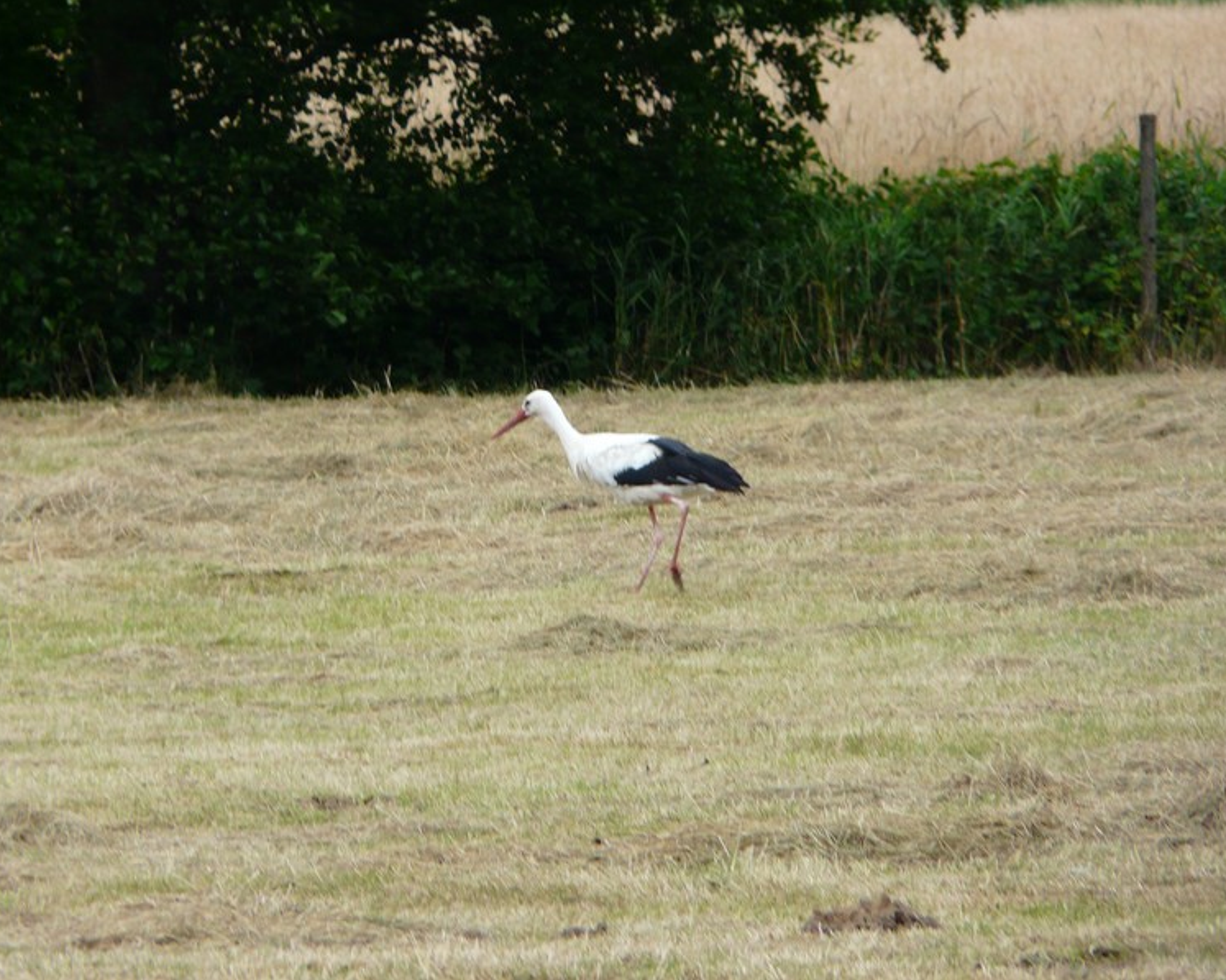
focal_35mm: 456
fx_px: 16539
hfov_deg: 4.2
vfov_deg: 3.4
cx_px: 648
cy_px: 489
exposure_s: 1/250
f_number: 4.5
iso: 100
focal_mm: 71.6
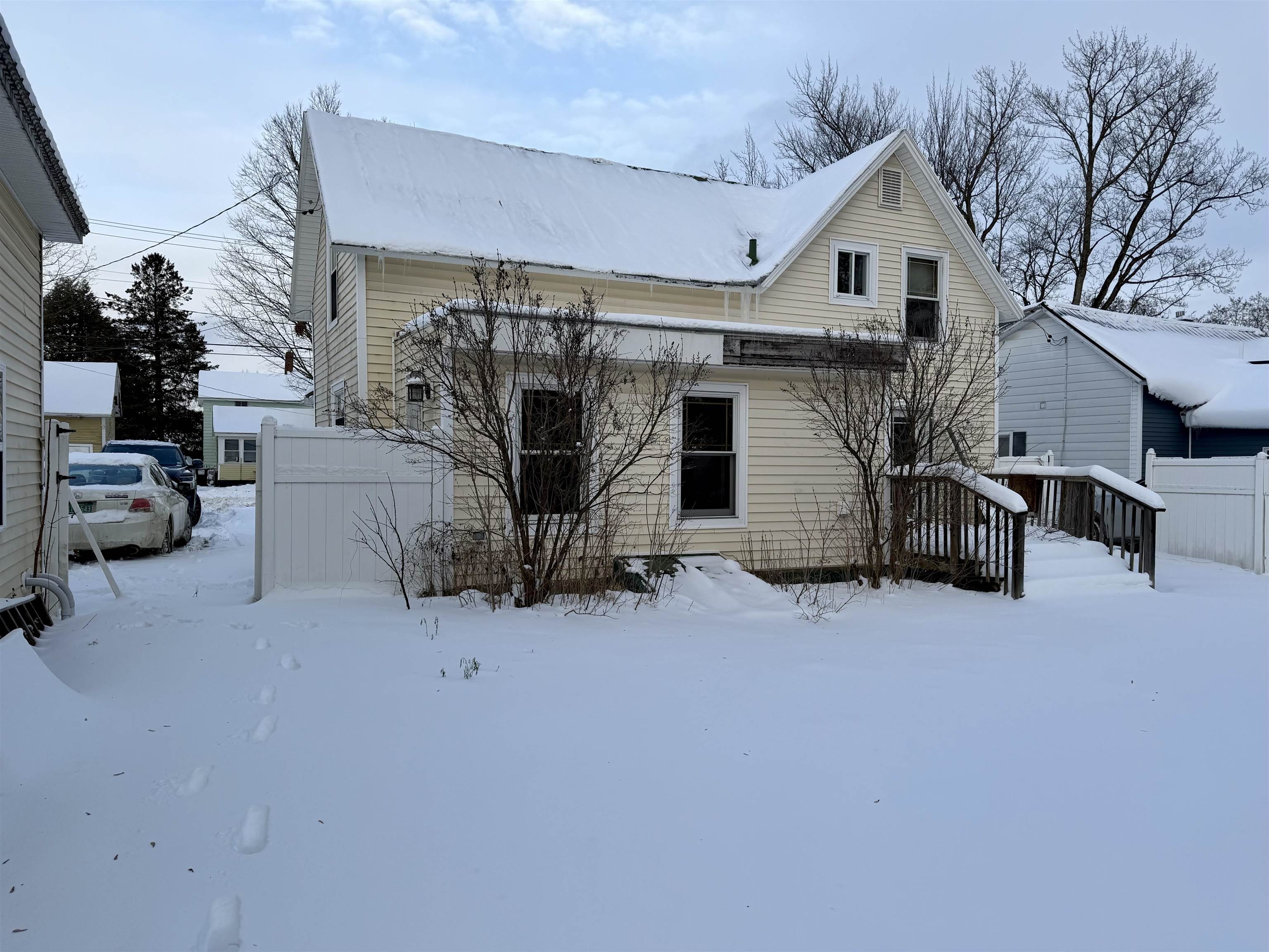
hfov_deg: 71.6
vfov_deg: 56.8
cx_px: 634
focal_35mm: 24
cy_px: 476
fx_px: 880
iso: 80
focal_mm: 6.76
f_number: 1.78
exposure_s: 1/2000
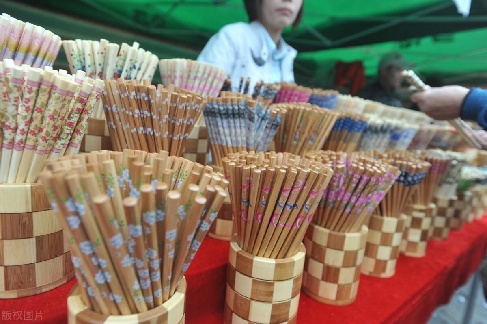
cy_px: 162
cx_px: 244
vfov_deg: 57.1
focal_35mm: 22
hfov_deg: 78.6
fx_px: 297
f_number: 4
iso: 1000
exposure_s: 1/125
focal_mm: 22
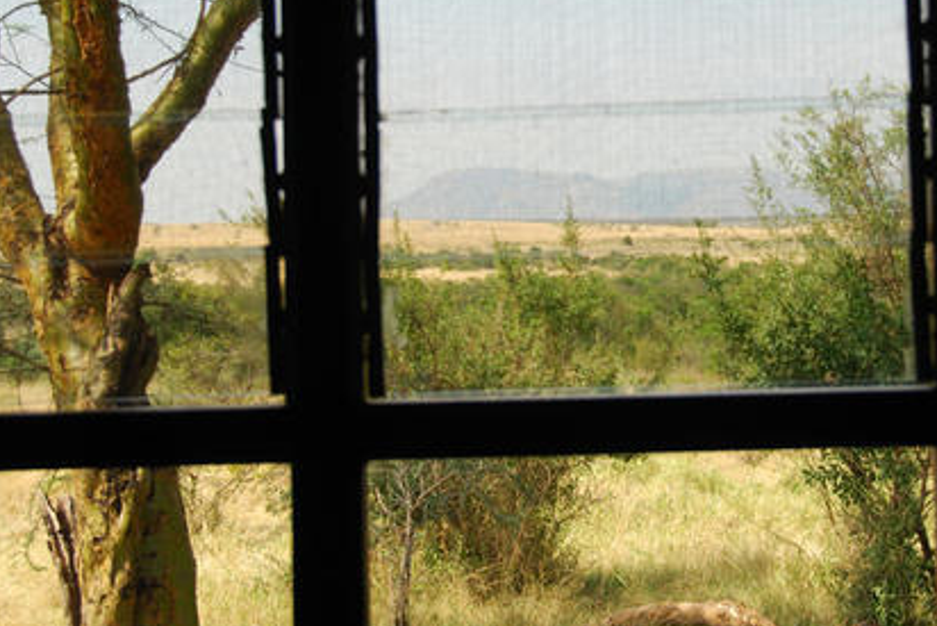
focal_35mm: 102
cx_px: 607
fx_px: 2656
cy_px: 191
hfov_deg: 20.0
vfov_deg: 13.4
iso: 100
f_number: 6.3
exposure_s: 1/160
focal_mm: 40
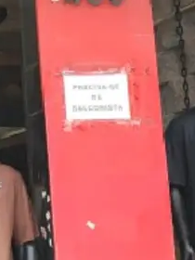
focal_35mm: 107
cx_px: -164
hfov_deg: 12.5
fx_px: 804
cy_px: 49
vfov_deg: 18.2
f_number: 2.4
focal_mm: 4.3
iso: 64
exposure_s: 1/60.2
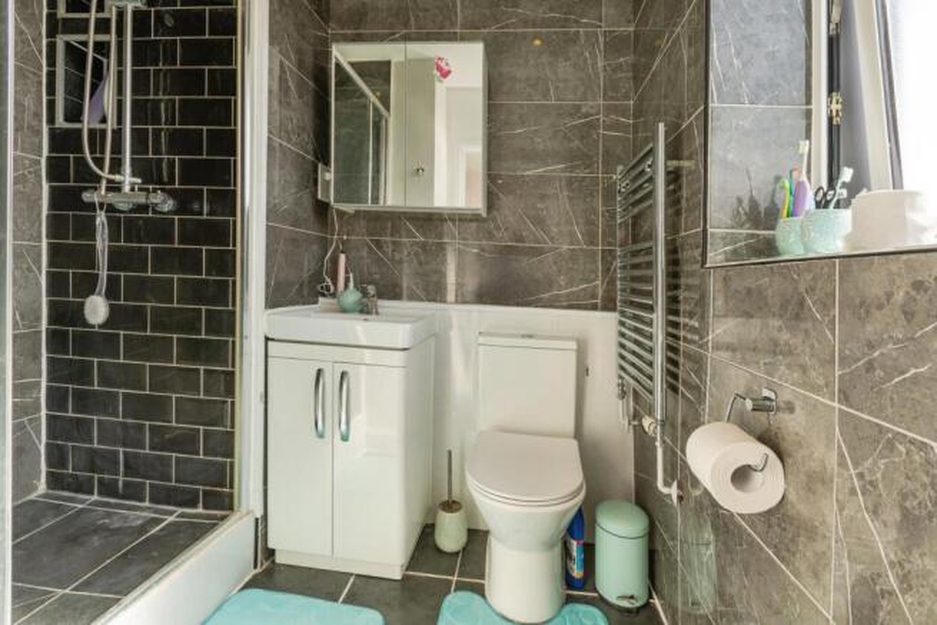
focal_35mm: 16
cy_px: 312
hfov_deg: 96.7
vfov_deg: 73.8
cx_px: 468
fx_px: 417
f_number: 8
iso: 320
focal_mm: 16
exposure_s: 1/125
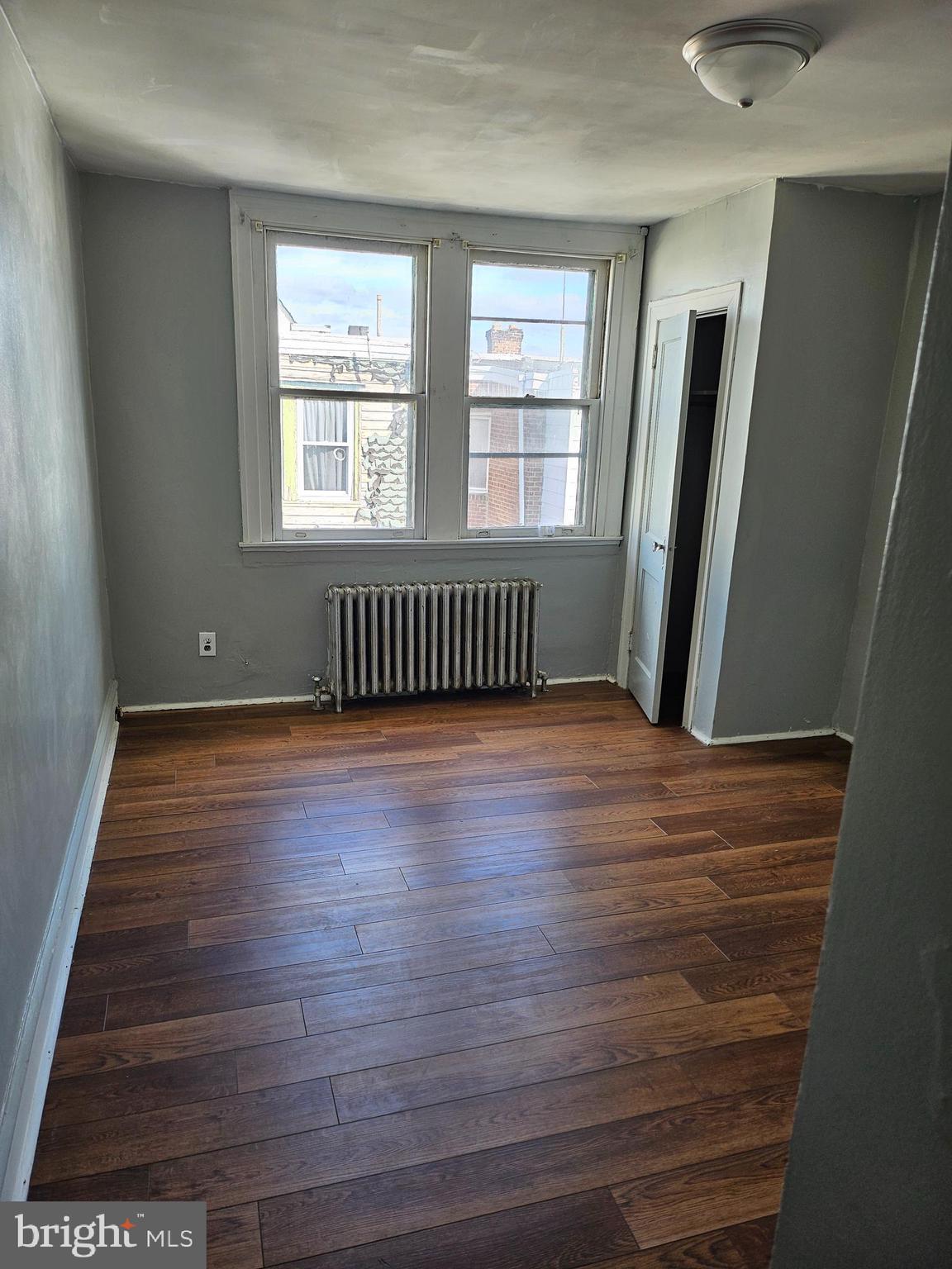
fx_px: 880
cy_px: 634
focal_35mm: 24
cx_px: 476
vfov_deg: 71.6
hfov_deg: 56.8
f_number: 1.8
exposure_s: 1/129
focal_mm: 5
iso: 50
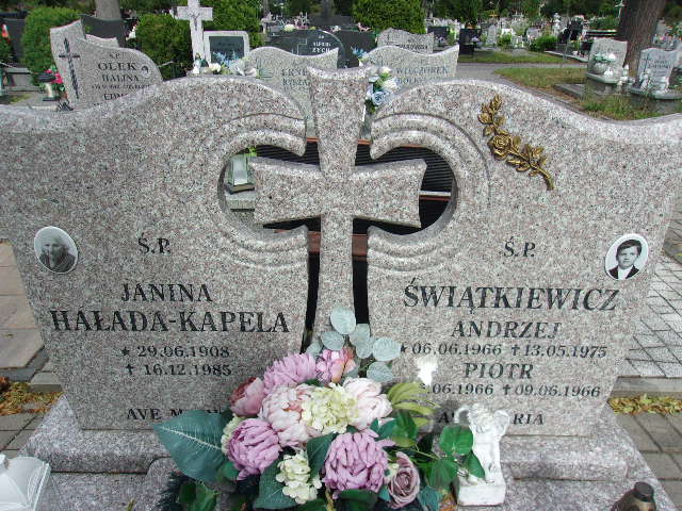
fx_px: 532
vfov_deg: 51.4
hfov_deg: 65.3
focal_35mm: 27
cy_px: 256
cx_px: 341
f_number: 10.4
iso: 80
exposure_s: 1/75
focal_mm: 4.9
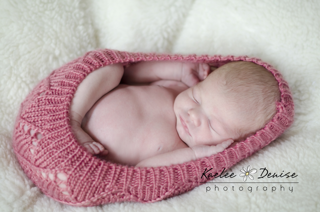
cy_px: 106
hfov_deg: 27.0
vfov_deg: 18.1
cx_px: 160
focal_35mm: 75
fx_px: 665
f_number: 1.8
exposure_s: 1/200
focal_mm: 50
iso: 400
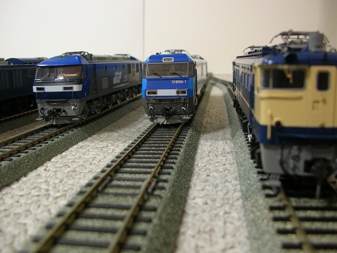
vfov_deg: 40.7
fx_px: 341
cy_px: 126
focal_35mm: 35
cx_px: 168
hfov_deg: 52.6
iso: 78
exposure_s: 1/5.9
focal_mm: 5.8
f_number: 2.8
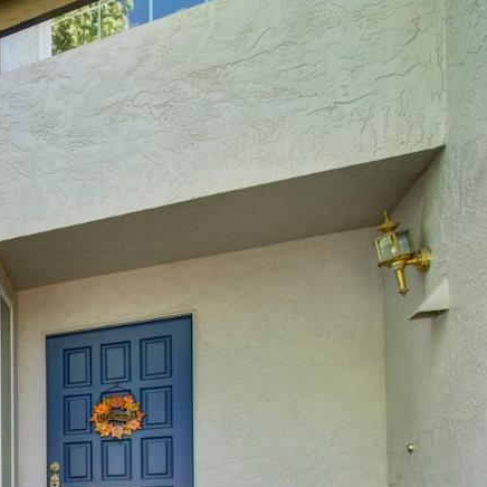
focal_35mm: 41
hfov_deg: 24.5
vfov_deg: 35.8
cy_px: 515
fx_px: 653
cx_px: -331
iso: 100
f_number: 14
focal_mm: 14
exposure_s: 1/13
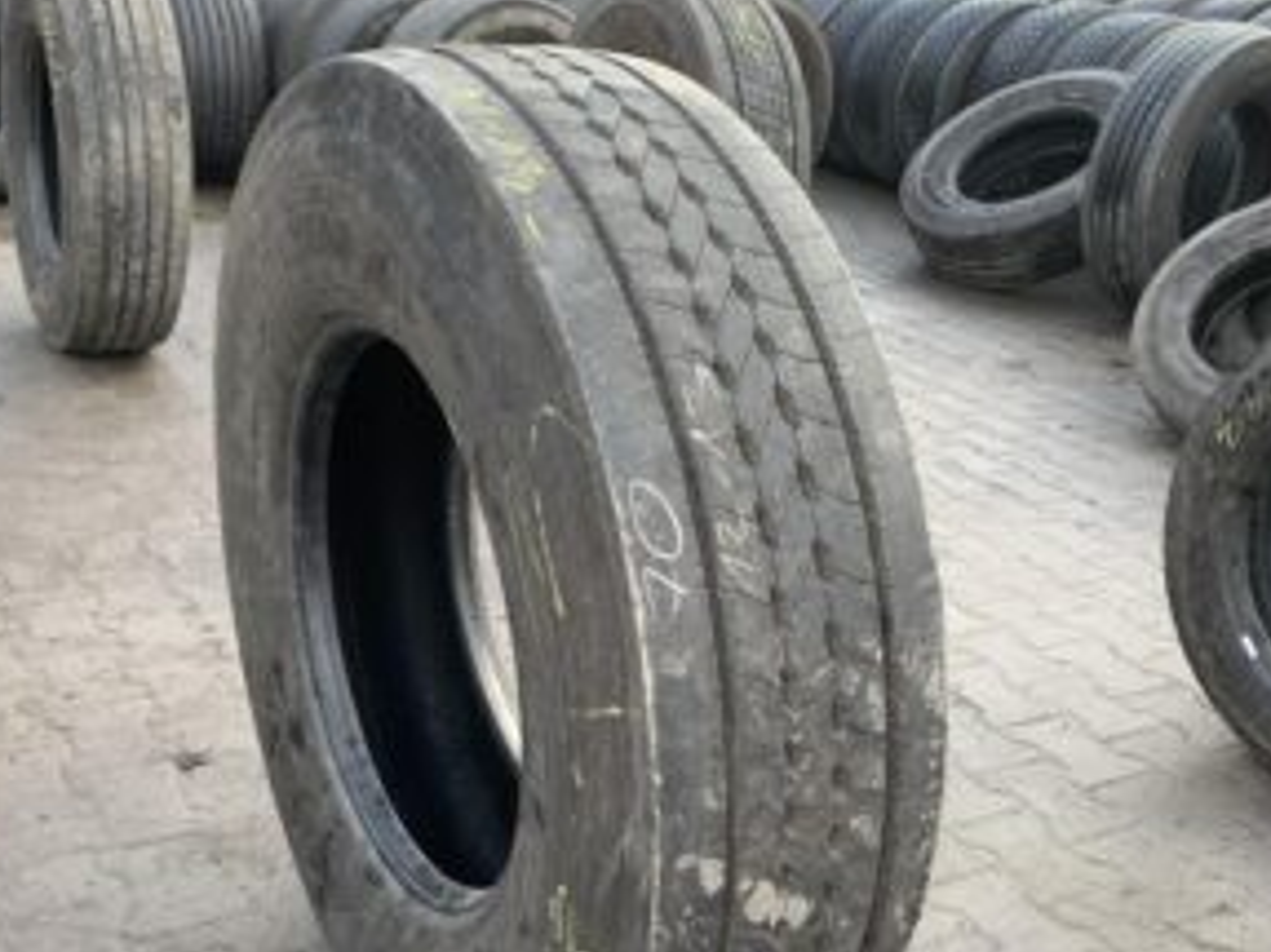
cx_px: 607
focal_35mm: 39
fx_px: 1431
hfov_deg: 47.9
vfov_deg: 36.5
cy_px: 609
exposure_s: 1/122
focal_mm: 4.25
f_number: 1.8
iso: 40
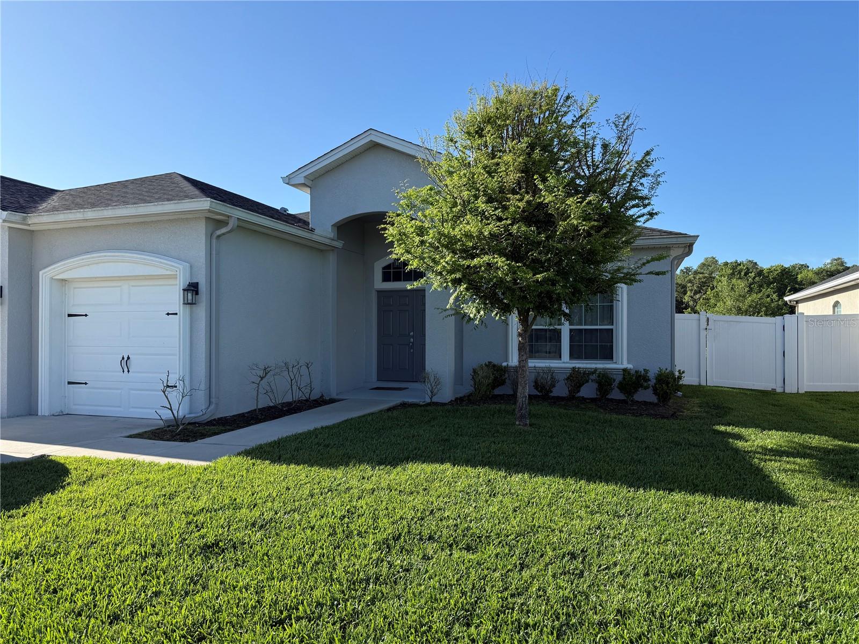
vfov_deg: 56.8
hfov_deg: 71.6
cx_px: 430
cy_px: 322
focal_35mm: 24
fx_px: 596
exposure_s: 1/2525
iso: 80
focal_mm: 6.76
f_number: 1.78
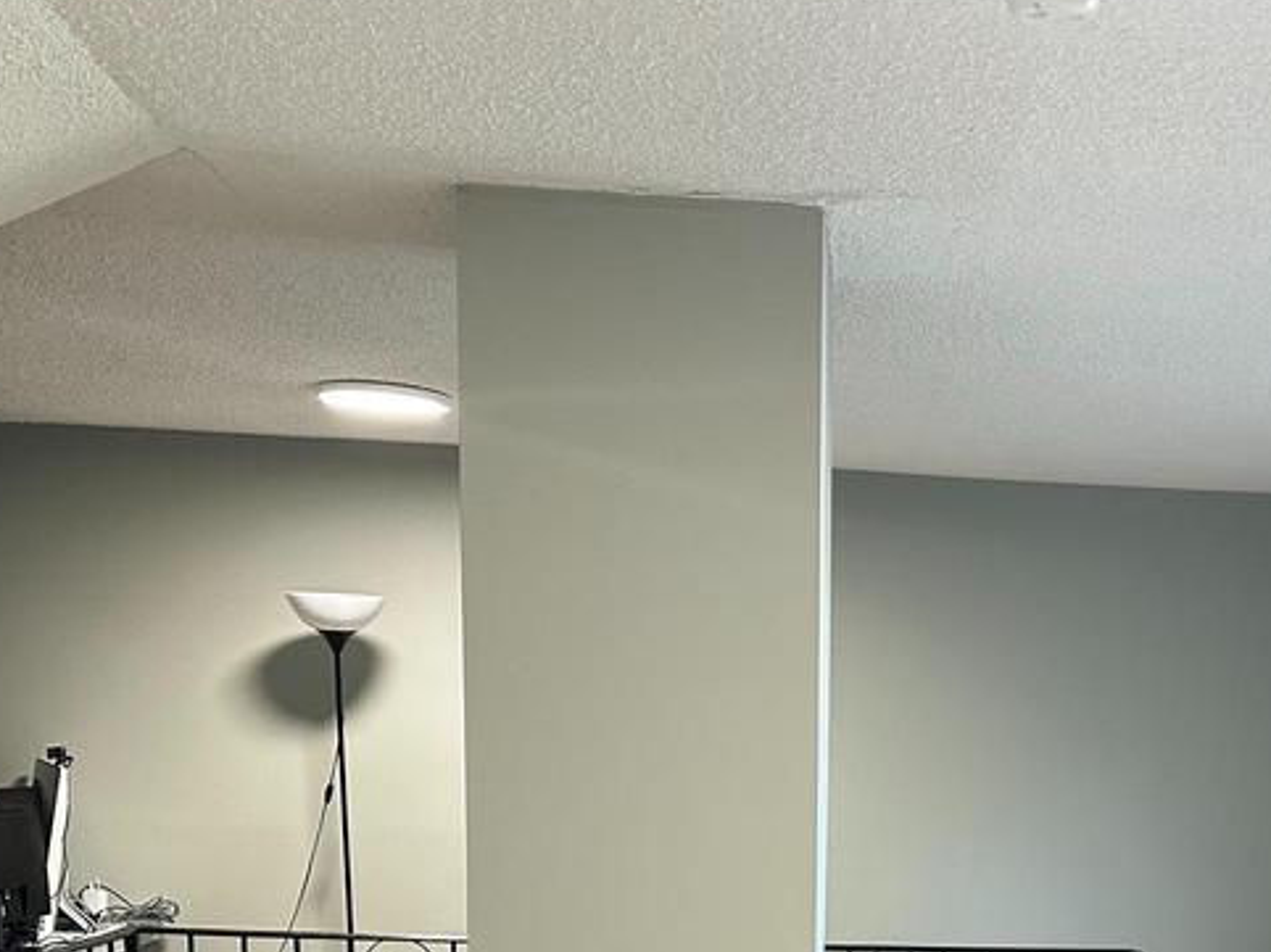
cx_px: 1057
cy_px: 973
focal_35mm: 51
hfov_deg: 36.0
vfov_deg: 26.8
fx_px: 1872
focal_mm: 6.86
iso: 320
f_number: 1.78
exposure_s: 1/60
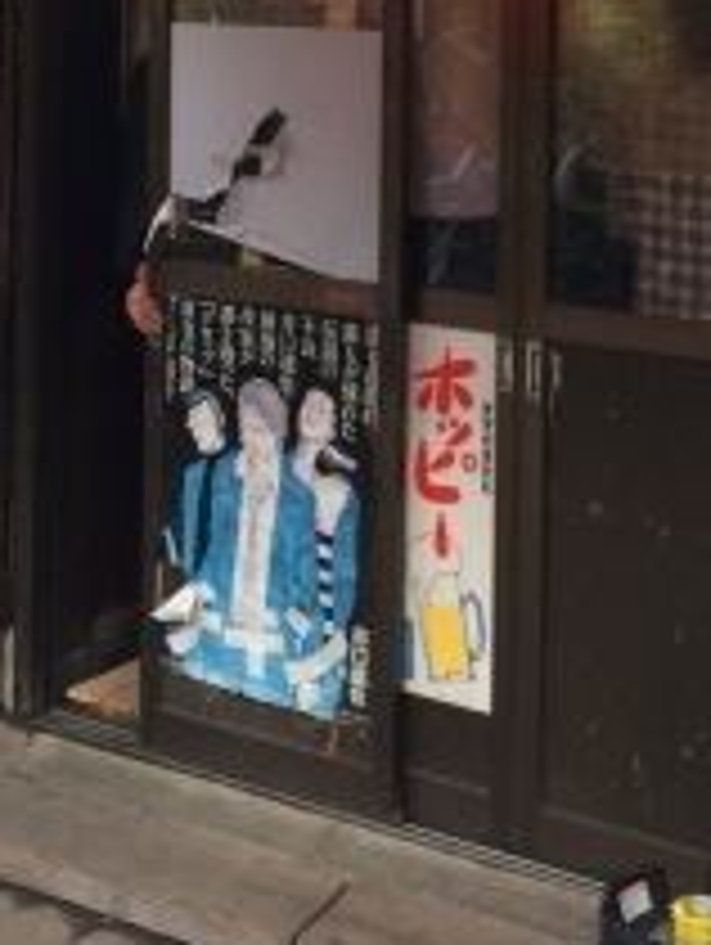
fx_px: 1886
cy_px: 4
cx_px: 475
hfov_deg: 21.3
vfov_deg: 26.6
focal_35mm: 69
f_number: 2.2
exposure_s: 1/40
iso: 40
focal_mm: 4.15
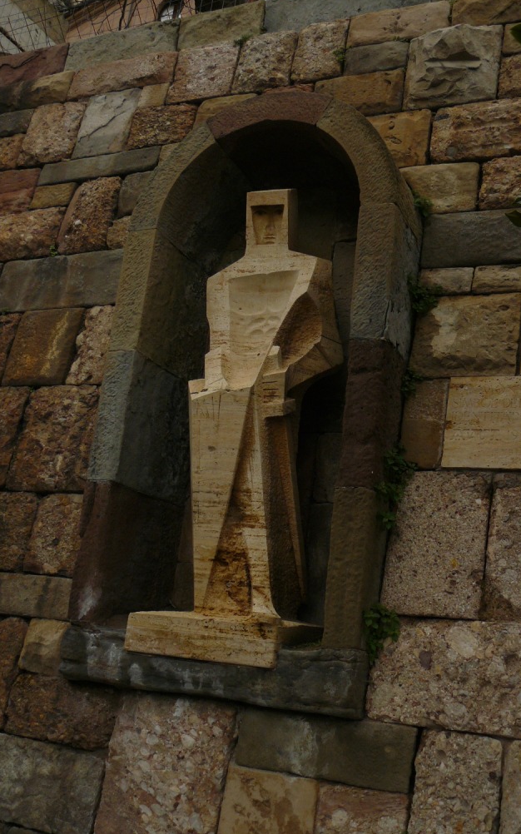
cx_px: 293
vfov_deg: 50.4
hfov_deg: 32.7
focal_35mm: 39
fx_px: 886
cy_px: 419
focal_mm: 6
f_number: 2.8
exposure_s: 1/1000
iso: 100
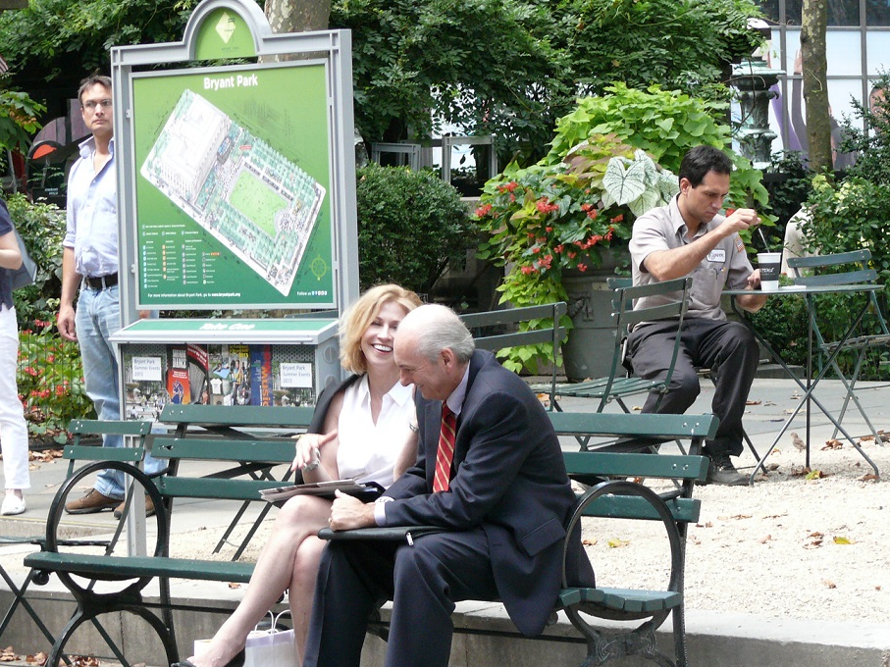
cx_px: 512
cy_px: 416
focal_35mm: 155
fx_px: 3985
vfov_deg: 9.6
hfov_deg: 12.7
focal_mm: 23.2
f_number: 3.6
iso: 250
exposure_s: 1/125
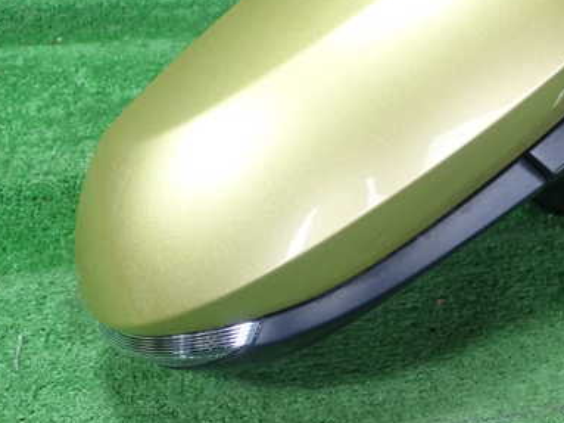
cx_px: 399
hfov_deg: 39.7
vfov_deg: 30.6
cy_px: 136
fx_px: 766
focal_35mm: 47
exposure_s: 1/125
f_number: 2.3
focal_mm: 5.5
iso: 400
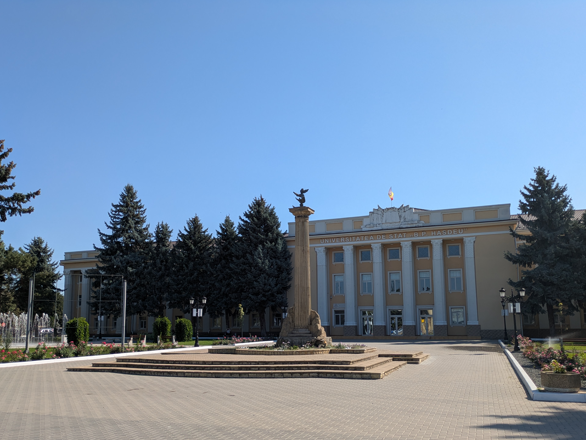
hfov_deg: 59.9
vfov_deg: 46.6
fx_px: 508
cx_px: 296
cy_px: 262
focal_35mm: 30
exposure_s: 1/2370
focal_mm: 5.43
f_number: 1.89
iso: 53
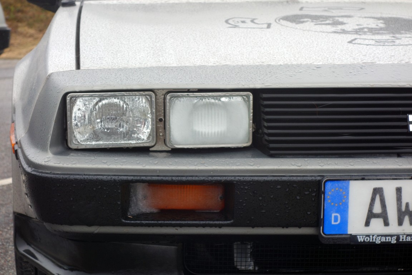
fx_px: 870
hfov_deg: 26.7
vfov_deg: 17.9
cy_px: 138
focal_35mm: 76
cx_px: 206
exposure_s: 1/250
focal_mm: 28.18
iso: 160
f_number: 5.6
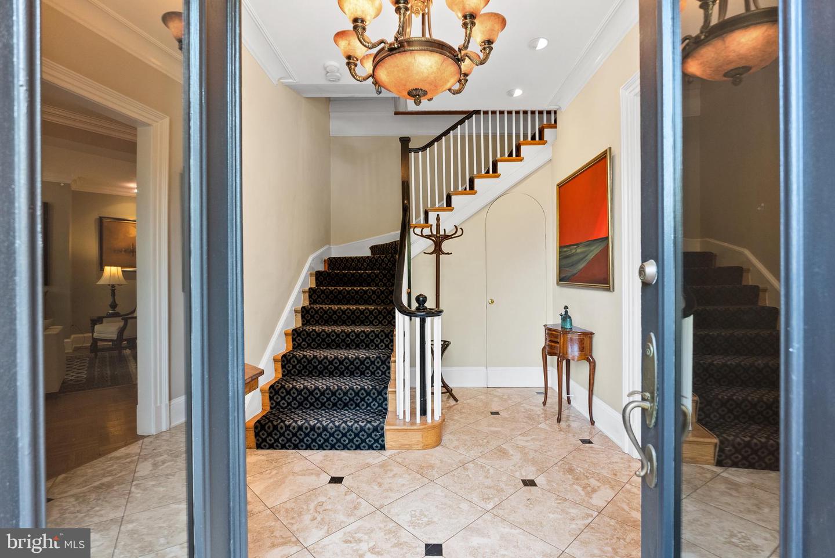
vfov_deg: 73.8
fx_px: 371
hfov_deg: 96.7
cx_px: 418
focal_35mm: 16
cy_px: 279
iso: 800
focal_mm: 16
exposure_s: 1/25
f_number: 4
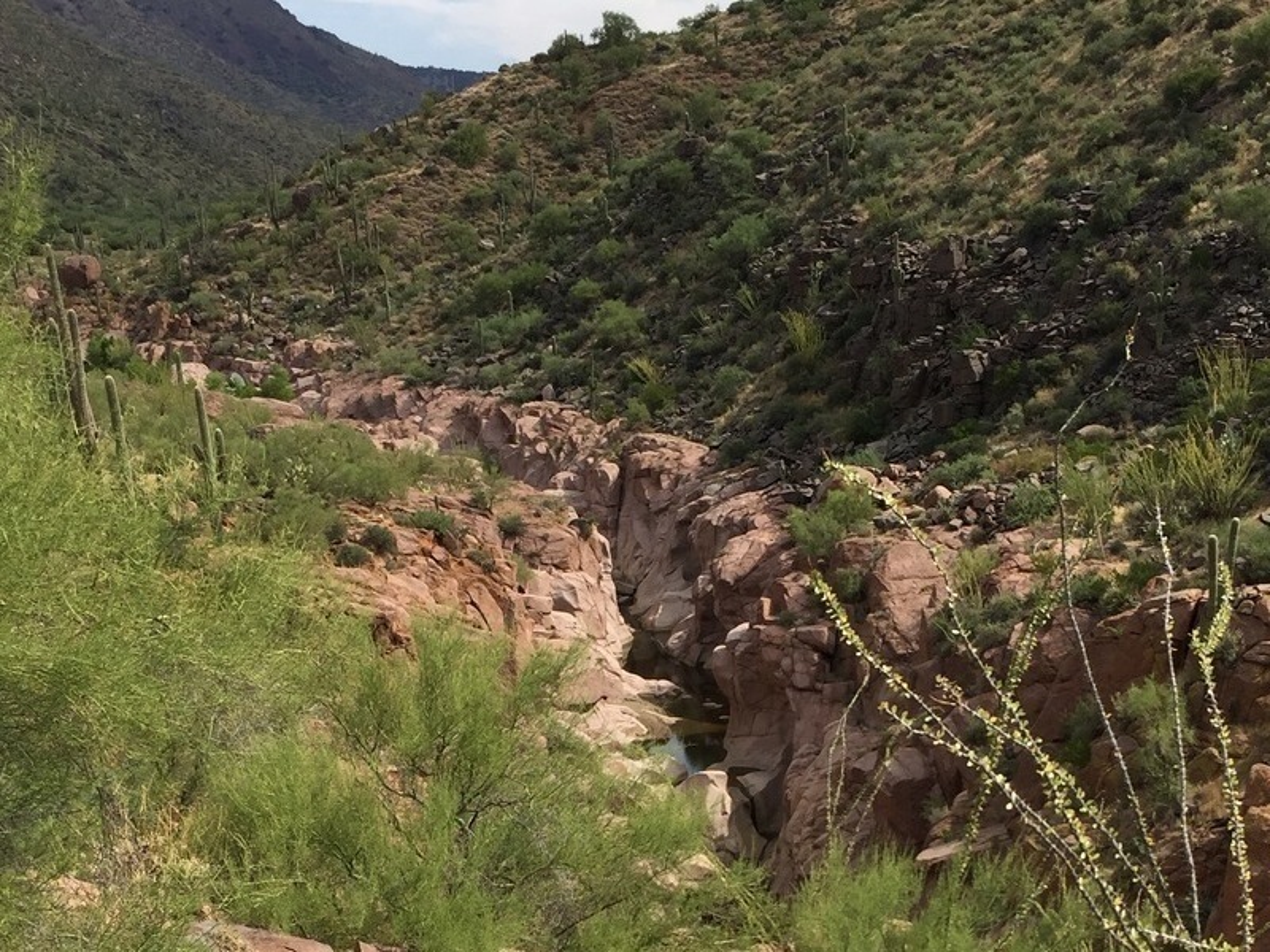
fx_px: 1064
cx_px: 635
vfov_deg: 48.2
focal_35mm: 29
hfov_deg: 61.7
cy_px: 476
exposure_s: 1/1364
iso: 32
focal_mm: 4.15
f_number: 2.2
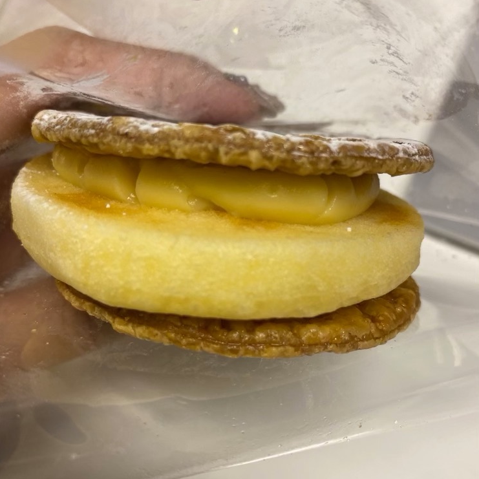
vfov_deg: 52.5
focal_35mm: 31
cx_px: 241
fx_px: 485
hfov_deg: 52.5
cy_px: 234
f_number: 1.8
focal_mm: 4.25
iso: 80
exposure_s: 1/50
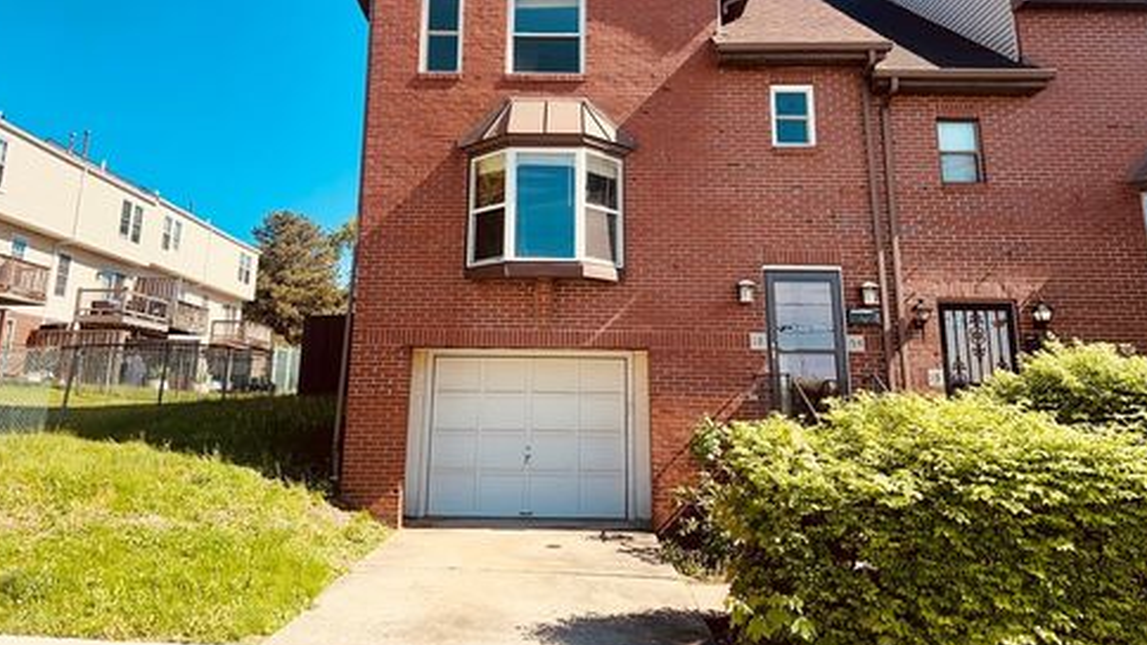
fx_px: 821
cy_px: 215
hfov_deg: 69.9
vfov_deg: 42.3
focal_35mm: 27
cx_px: 562
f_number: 1.78
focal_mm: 6.86
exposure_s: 1/2070
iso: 80
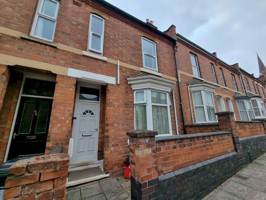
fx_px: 100
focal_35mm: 13
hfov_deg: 106.2
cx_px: 133
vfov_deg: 89.9
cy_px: 100
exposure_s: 1/828
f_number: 2.2
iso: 50
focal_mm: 2.2
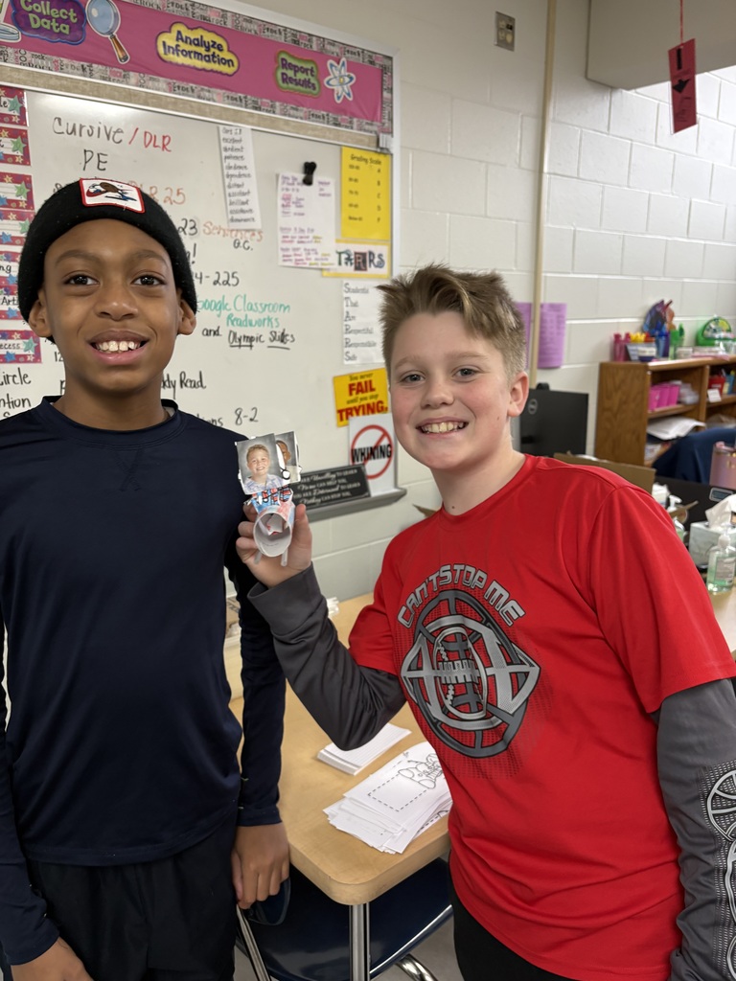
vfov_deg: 67.3
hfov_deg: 53.1
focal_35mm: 26
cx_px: 368
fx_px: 737
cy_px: 490
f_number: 1.6
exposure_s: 1/60
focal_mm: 5.96
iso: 160
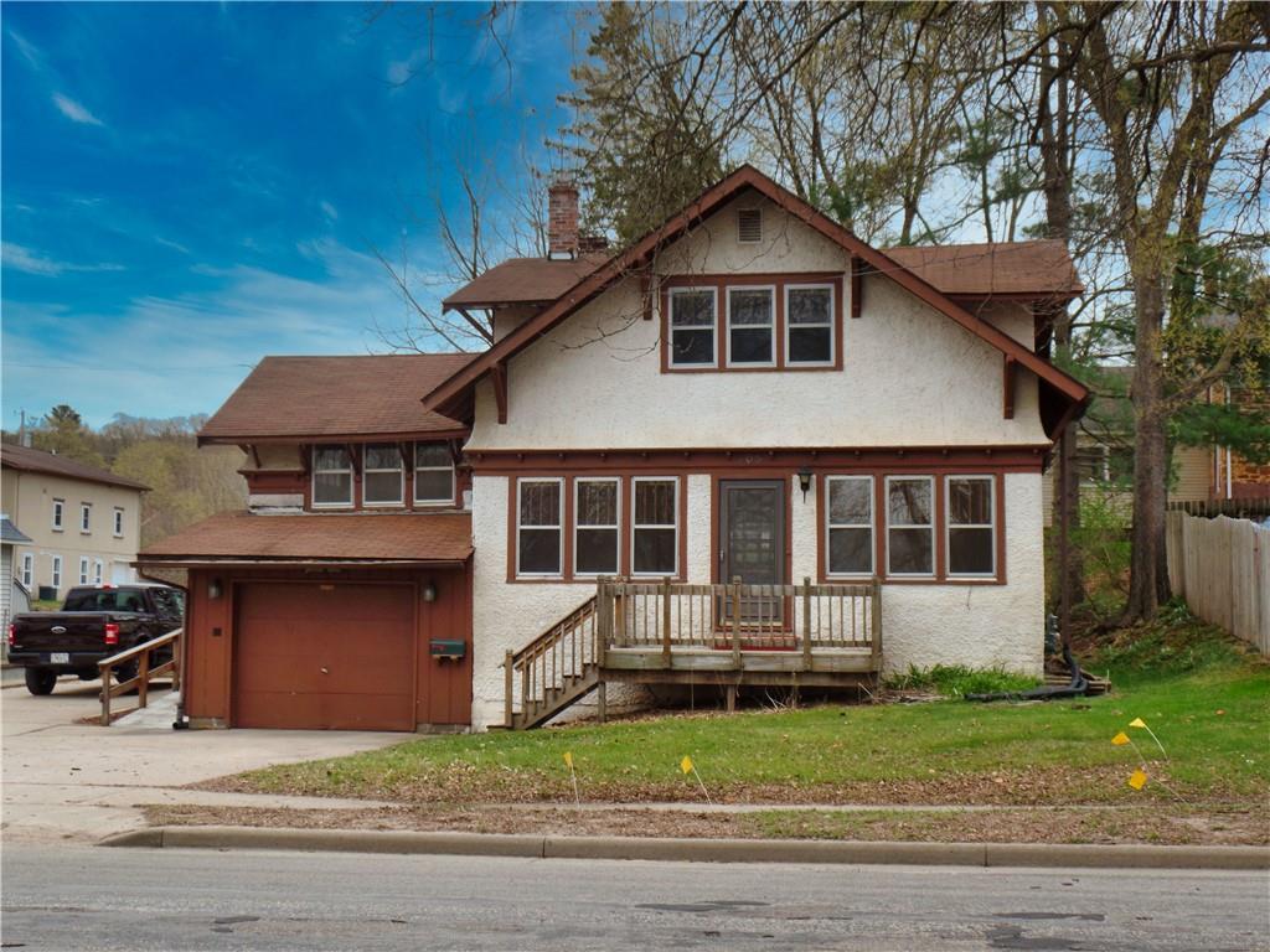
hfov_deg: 36.8
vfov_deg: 28.0
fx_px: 1908
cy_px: 476
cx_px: 635
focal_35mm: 52
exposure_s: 1/250
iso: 80
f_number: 3.4
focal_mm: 9.2
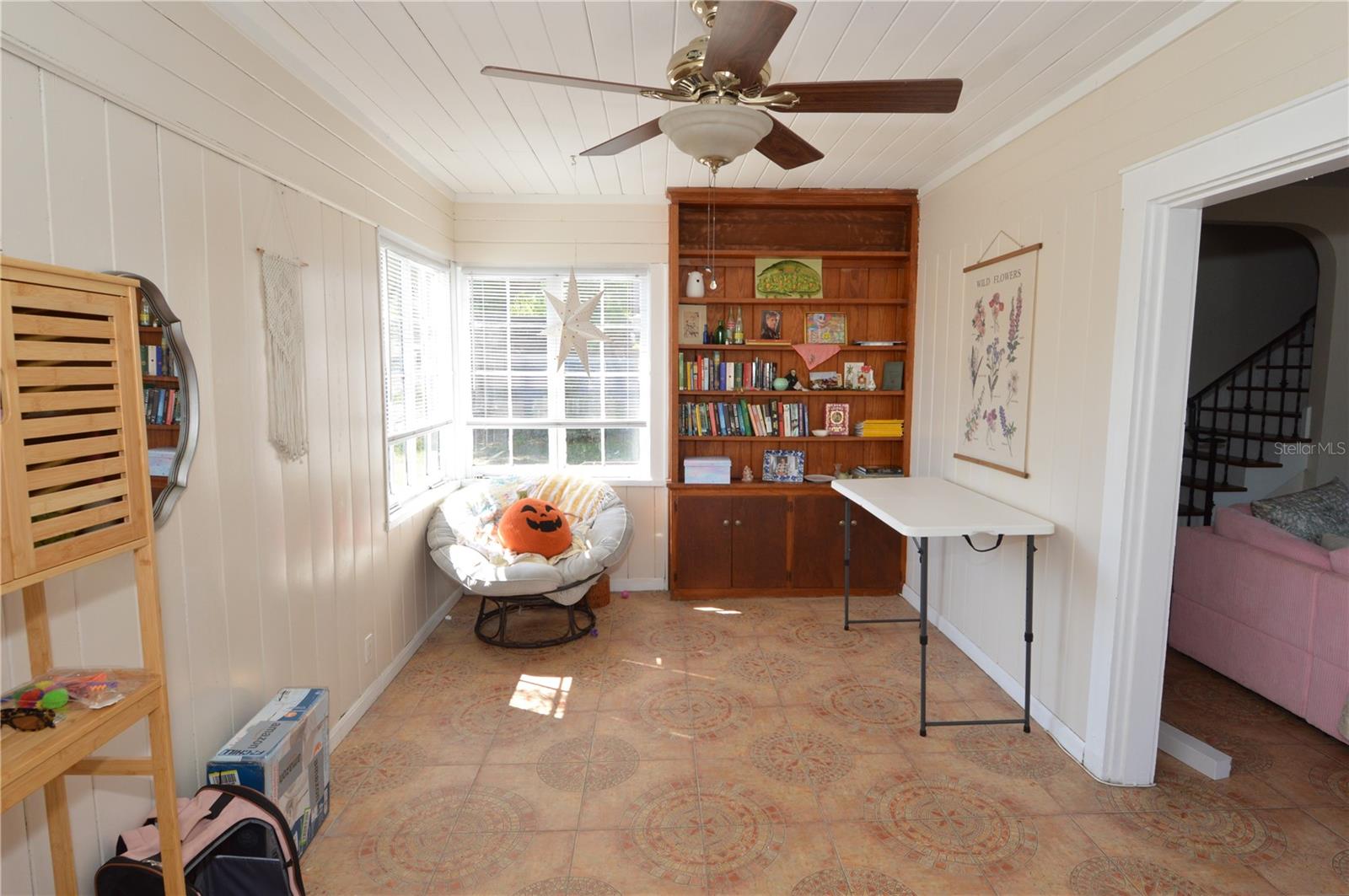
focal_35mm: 18
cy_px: 448
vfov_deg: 67.3
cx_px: 674
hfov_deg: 90.1
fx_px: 674
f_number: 8
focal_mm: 12
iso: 400
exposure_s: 1/100
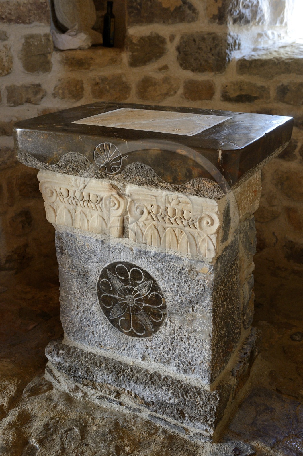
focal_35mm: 42
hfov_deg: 31.8
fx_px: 531
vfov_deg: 46.4
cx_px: 152
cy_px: 228
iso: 1600
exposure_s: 1/30
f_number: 4
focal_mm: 42
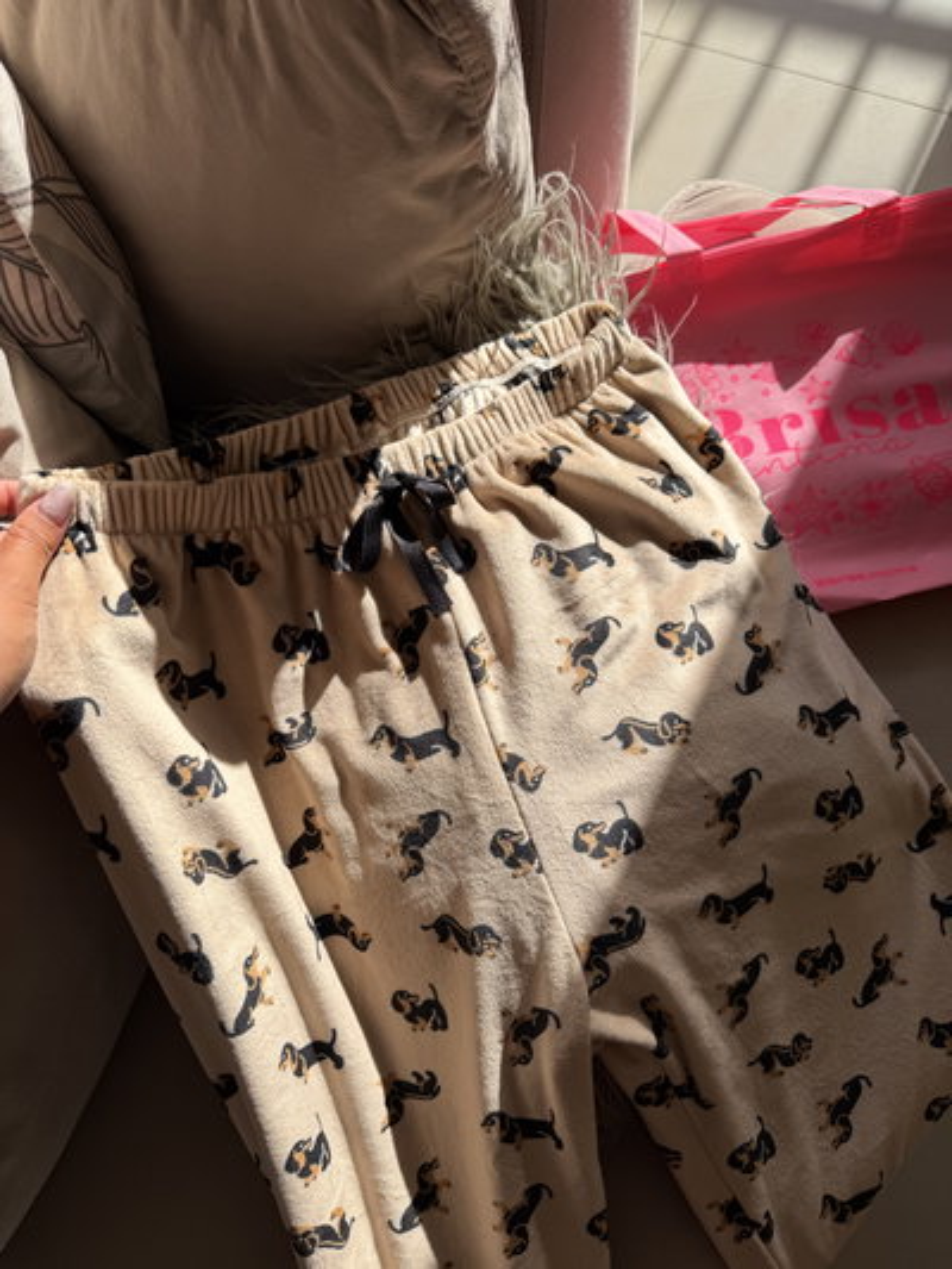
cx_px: 476
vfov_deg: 71.6
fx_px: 880
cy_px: 634
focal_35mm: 24
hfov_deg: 56.8
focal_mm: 6.76
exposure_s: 1/3759
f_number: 1.78
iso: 80
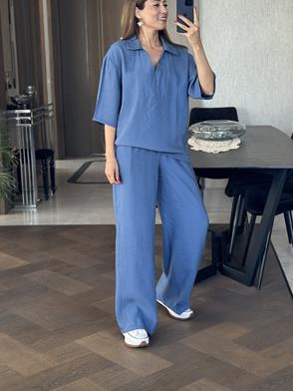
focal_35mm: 62
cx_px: 157
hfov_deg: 23.6
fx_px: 700
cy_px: 159
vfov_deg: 31.1
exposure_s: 1/60
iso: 160
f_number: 1.78
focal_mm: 6.86
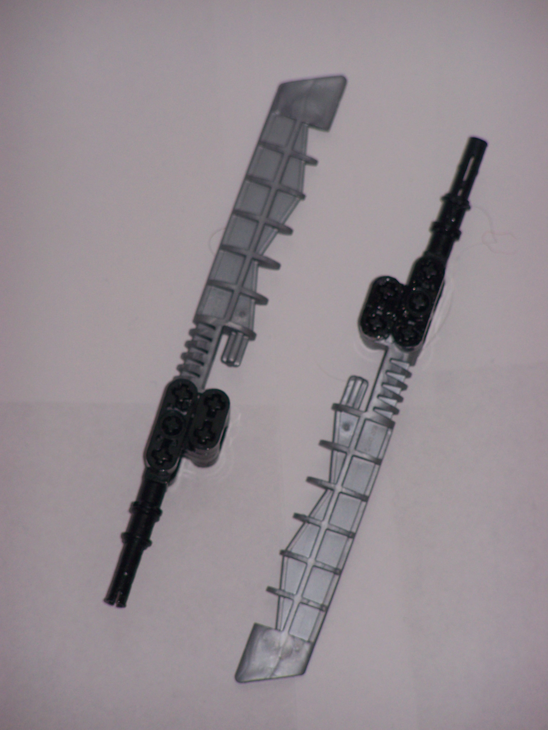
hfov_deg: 5.6
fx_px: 5650
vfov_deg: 7.4
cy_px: 365
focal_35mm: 268
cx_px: 274
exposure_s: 1/200
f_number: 3.3
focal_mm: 44.4
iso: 80
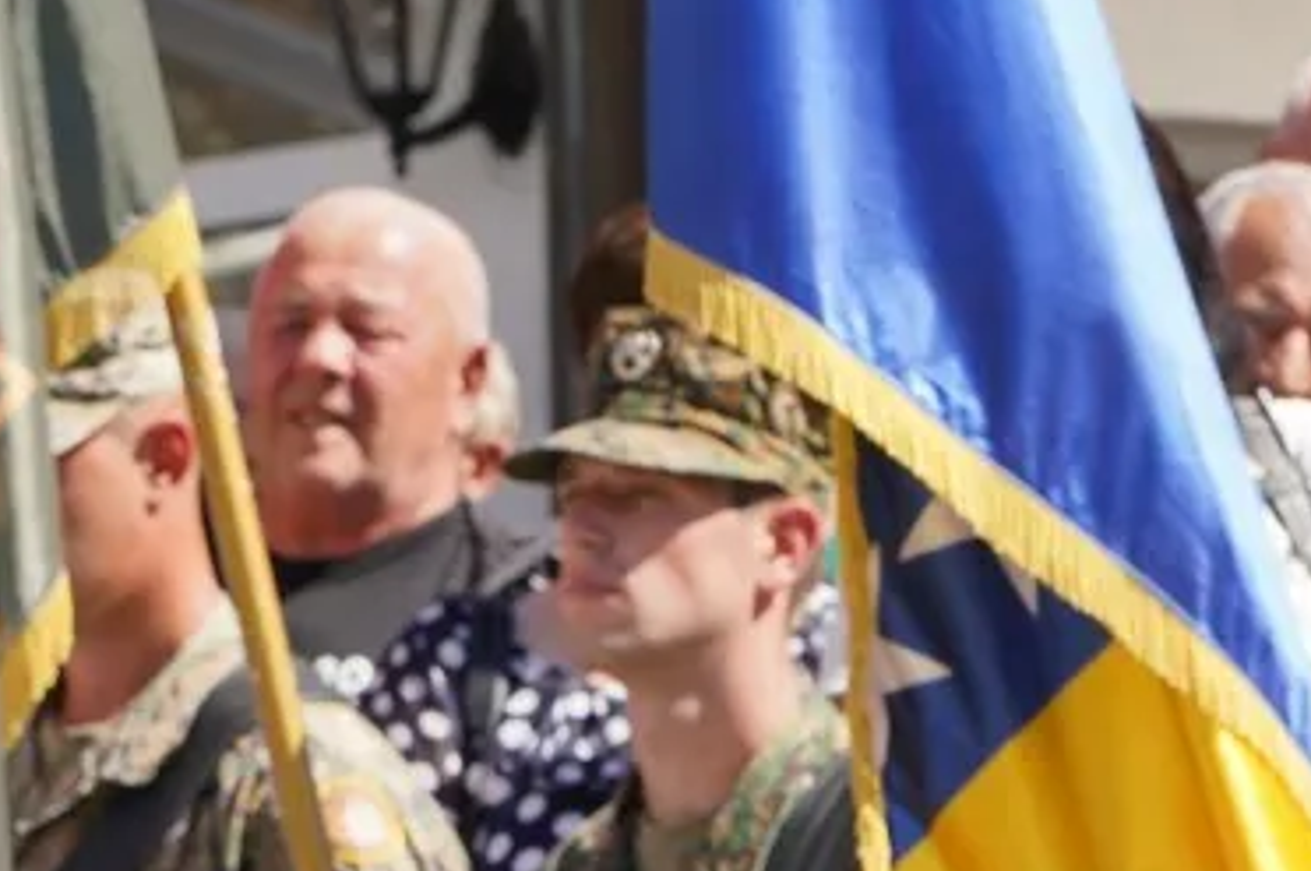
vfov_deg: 3.3
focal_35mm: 412
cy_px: 658
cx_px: -280
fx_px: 14984
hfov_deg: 5.0
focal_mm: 82
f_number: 7.1
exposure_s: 1/250
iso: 125
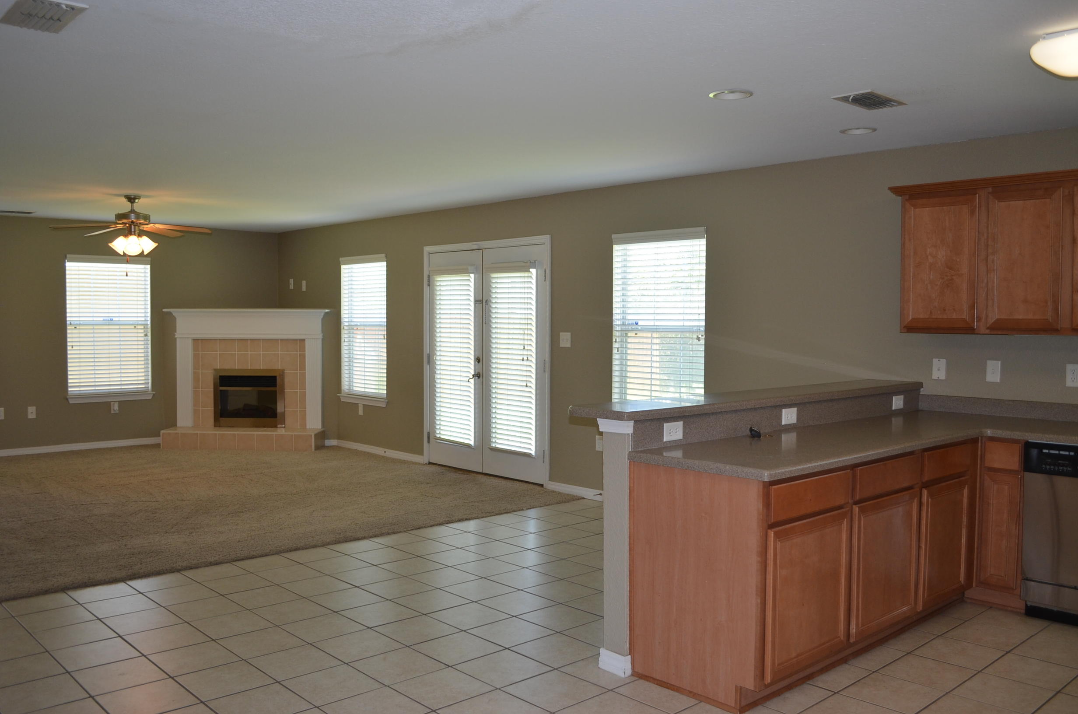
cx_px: 539
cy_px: 357
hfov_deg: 62.0
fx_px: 896
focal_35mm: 30
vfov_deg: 43.4
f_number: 3.8
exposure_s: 1/100
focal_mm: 20
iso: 400
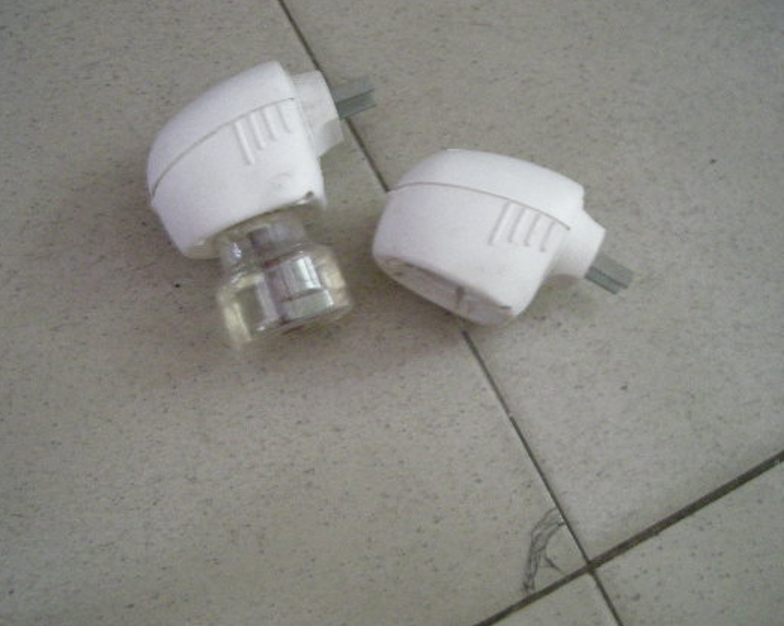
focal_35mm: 42
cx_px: 363
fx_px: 974
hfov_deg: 43.8
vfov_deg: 35.6
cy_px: 302
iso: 529
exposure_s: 1/8
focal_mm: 5.7
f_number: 2.8
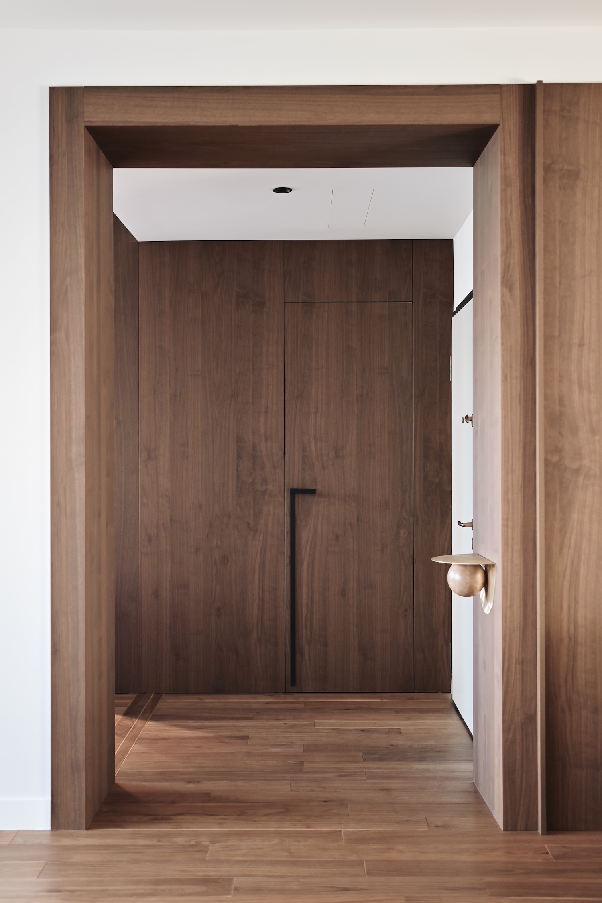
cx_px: 301
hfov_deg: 29.9
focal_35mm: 45
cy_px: 452
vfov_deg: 43.6
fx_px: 1129
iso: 63
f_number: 1.4
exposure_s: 1/10
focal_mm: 30
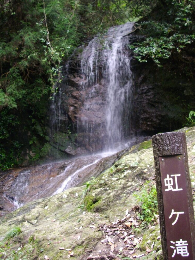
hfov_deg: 37.7
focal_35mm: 38
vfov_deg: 49.0
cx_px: 99
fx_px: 285
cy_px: 132
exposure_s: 1/50
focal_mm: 6.2
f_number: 2.8
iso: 265
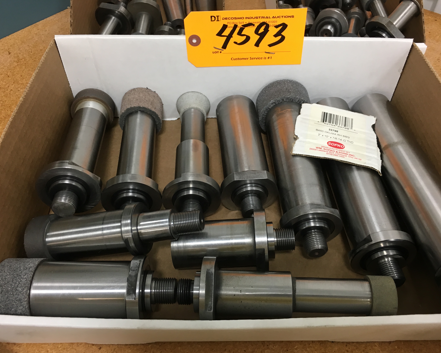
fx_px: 405
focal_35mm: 31
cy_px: 180
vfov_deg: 47.1
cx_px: 231
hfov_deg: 57.2
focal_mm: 4.15
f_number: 2.2
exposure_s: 1/30
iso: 80
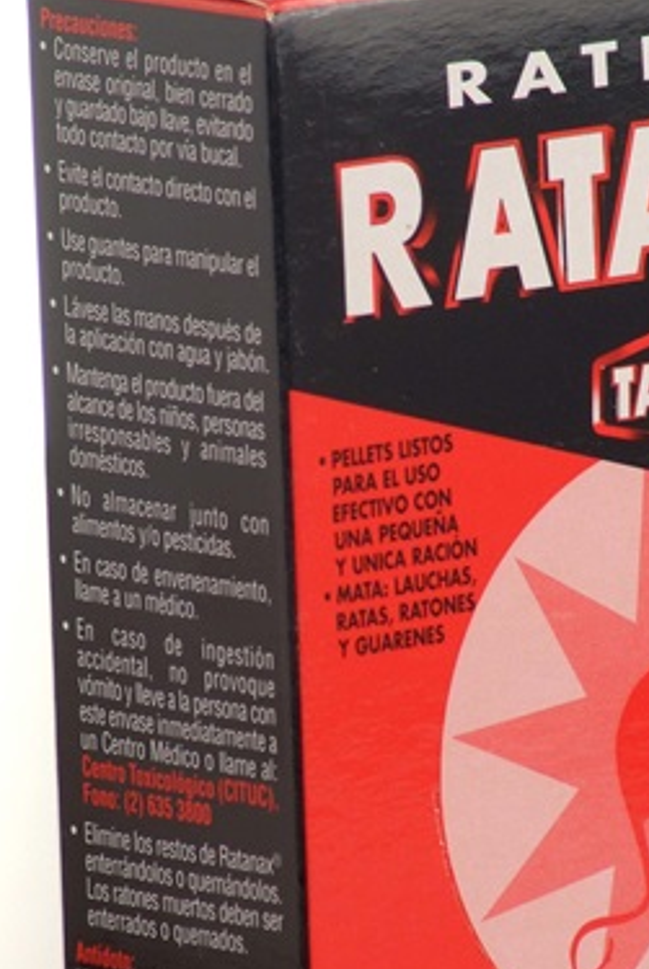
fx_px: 19280
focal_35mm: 715
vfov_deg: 2.9
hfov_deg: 1.9
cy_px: 430
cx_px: 555
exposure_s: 1/125
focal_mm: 210
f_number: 9.5
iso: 100
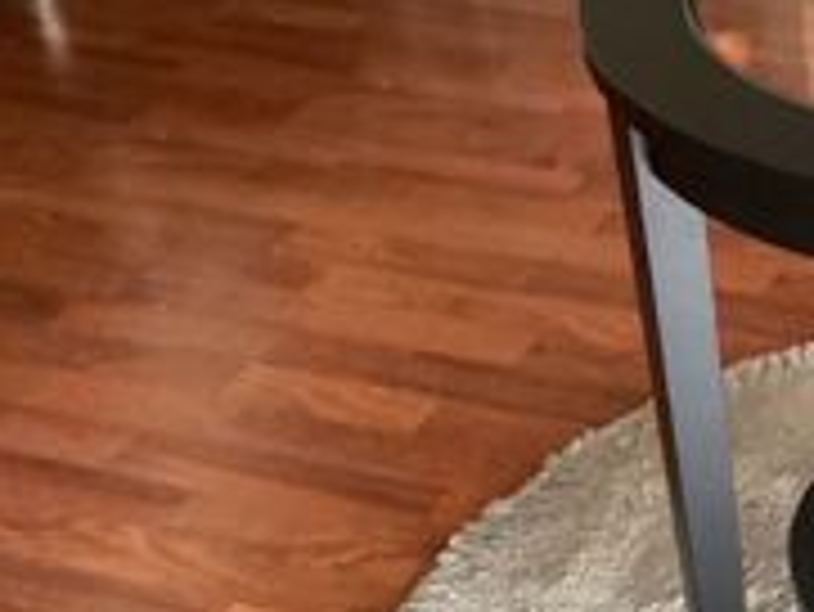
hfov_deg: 21.7
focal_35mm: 82
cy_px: 441
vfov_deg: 17.9
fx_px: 1930
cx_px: 1030
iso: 640
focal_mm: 3.3
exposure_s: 1/30
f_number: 2.4
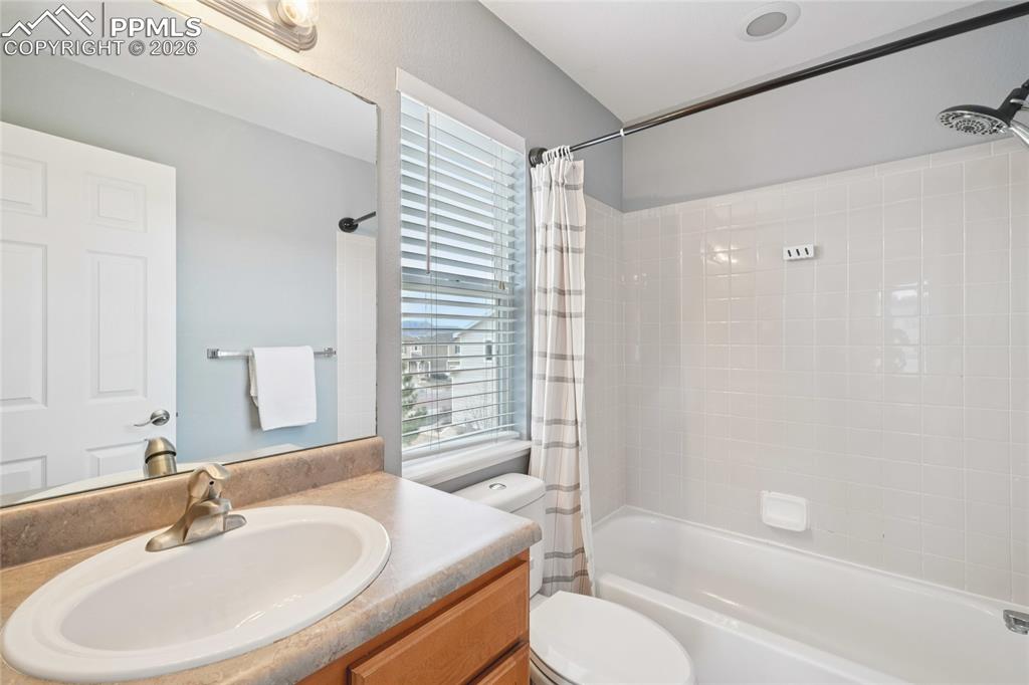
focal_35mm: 15
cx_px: 514
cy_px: 342
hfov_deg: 100.4
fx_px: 429
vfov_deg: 77.3
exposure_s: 1/8
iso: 800
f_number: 8
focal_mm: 10
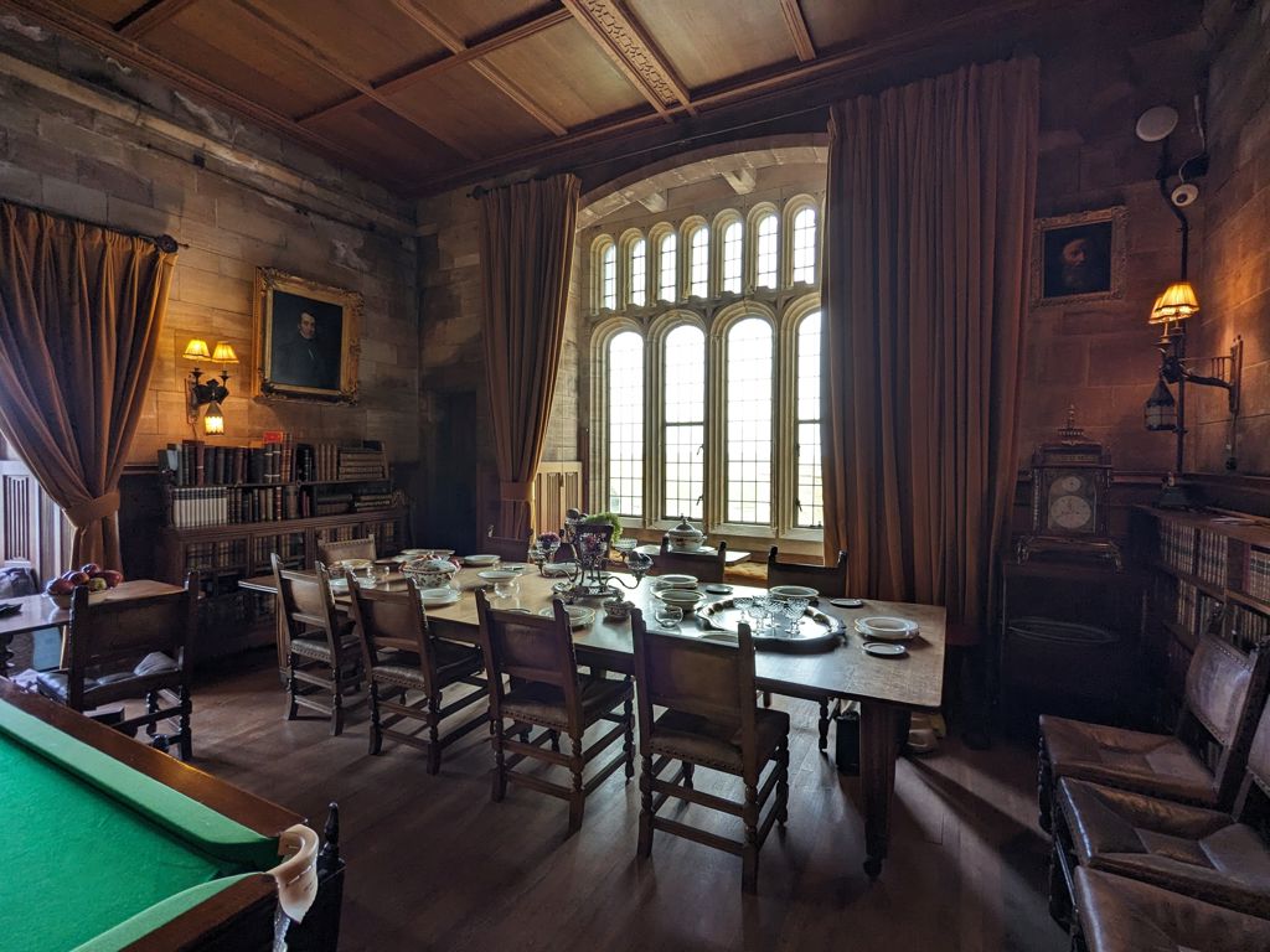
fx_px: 587
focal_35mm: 16
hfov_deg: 94.5
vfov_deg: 78.1
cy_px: 476
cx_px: 635
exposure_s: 1/100
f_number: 2.2
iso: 68
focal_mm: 2.35
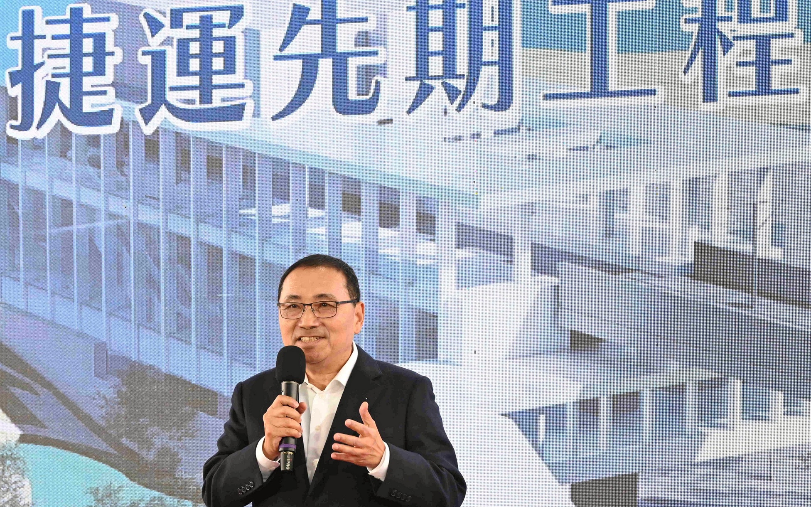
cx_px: 311
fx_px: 4155
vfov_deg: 7.0
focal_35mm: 188
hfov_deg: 11.1
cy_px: 359
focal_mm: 120
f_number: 5.6
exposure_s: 1/200
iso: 2000
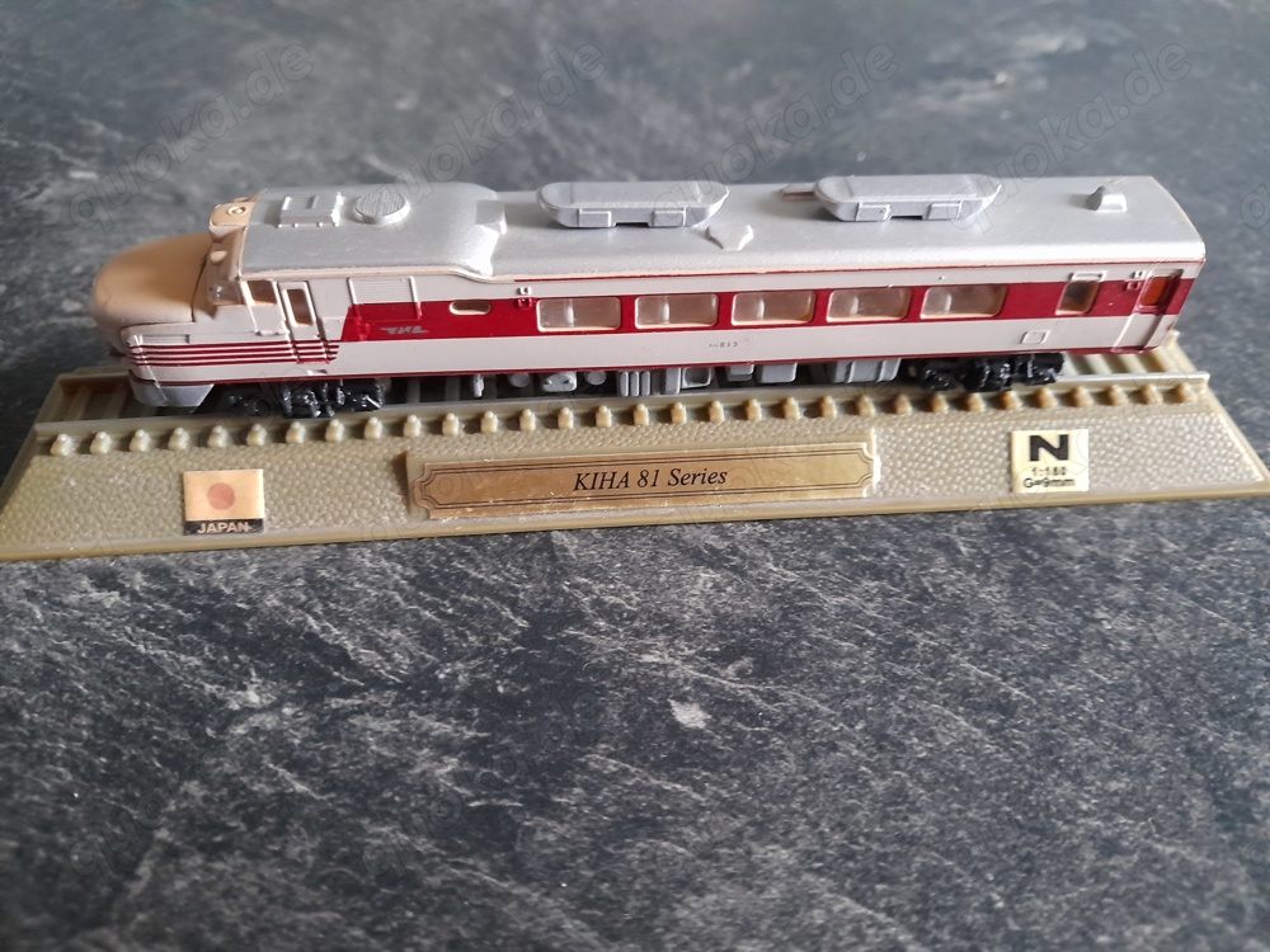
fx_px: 917
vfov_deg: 54.9
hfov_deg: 69.4
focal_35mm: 25
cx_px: 635
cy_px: 476
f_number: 2
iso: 800
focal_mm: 4.6
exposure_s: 1/20
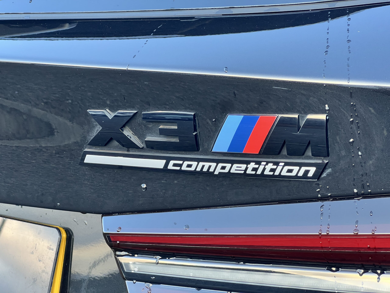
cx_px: 195
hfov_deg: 25.3
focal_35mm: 77
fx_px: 868
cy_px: 146
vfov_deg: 19.1
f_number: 2.8
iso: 200
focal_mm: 9
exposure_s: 1/80
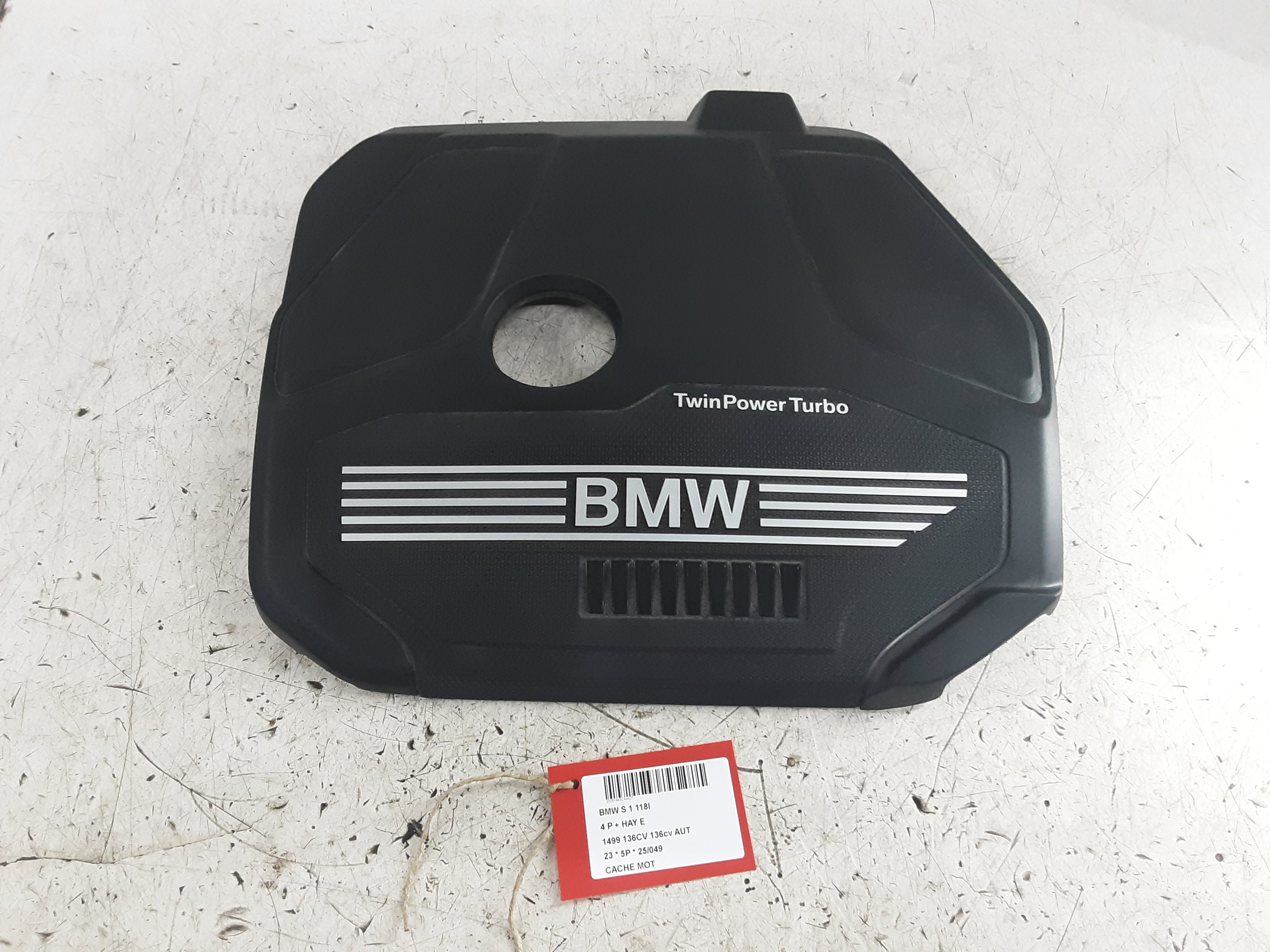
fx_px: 991
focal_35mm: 27
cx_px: 635
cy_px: 476
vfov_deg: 51.4
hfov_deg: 65.3
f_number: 1.9
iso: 160
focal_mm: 2.91
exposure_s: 1/33
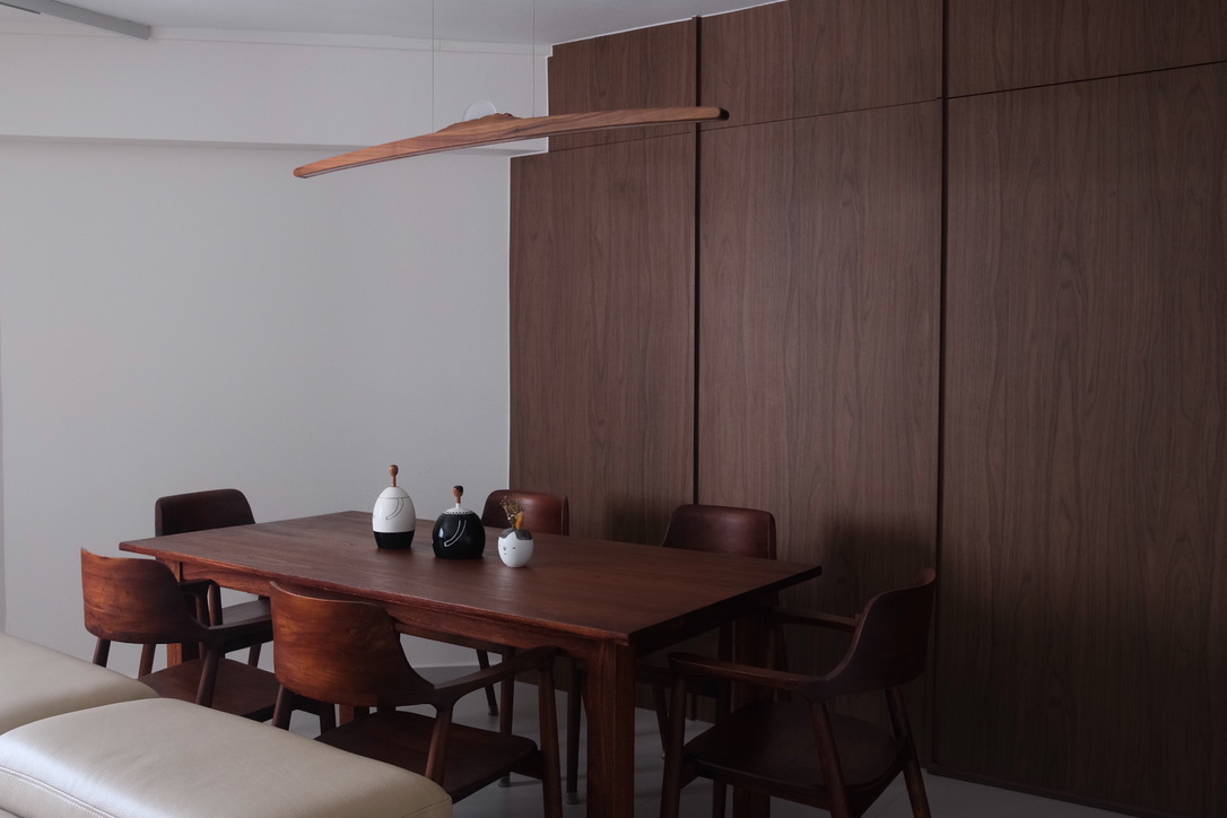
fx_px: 1022
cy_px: 409
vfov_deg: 43.6
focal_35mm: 30
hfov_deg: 61.9
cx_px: 614
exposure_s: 1/15
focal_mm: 20
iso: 1600
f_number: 6.3
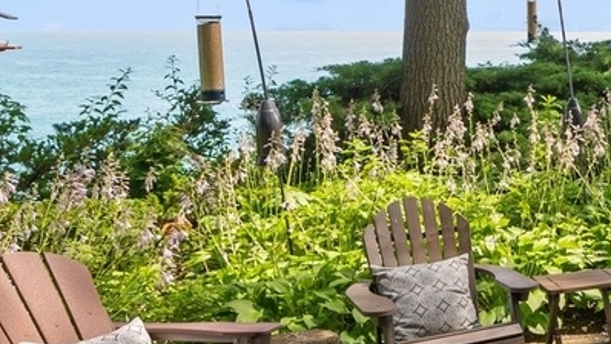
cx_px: 864
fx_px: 1037
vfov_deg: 18.8
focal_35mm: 64
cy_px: 118
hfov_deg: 26.1
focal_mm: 15
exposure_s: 1/90
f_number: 8
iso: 200
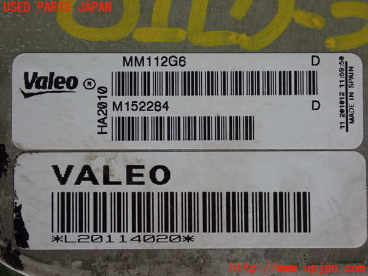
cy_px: 138
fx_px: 872
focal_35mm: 82
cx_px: 184
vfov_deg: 18.0
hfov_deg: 23.8
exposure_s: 1/125
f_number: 4.3
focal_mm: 14.62
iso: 640
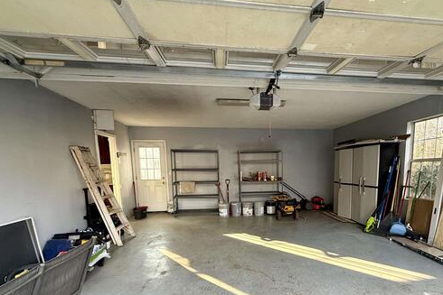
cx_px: 258
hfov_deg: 86.2
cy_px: 197
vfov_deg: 63.0
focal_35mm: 19
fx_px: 234
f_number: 2.2
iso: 200
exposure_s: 1/99
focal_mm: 2.22
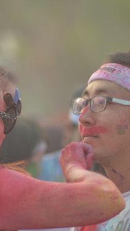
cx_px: 48
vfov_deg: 3.0
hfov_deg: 1.7
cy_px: 116
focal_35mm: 715
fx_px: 4384
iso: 400
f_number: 5.6
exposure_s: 1/250
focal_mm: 300
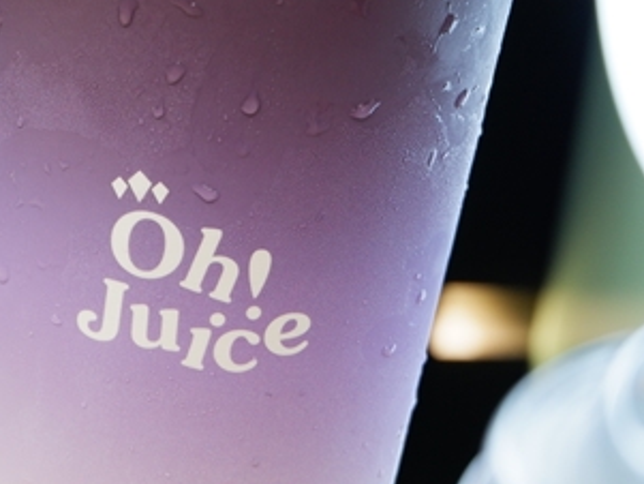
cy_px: 164
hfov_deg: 14.6
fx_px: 2457
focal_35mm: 132
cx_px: -31
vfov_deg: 11.2
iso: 640
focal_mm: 38.7
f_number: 5.3
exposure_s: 1/80
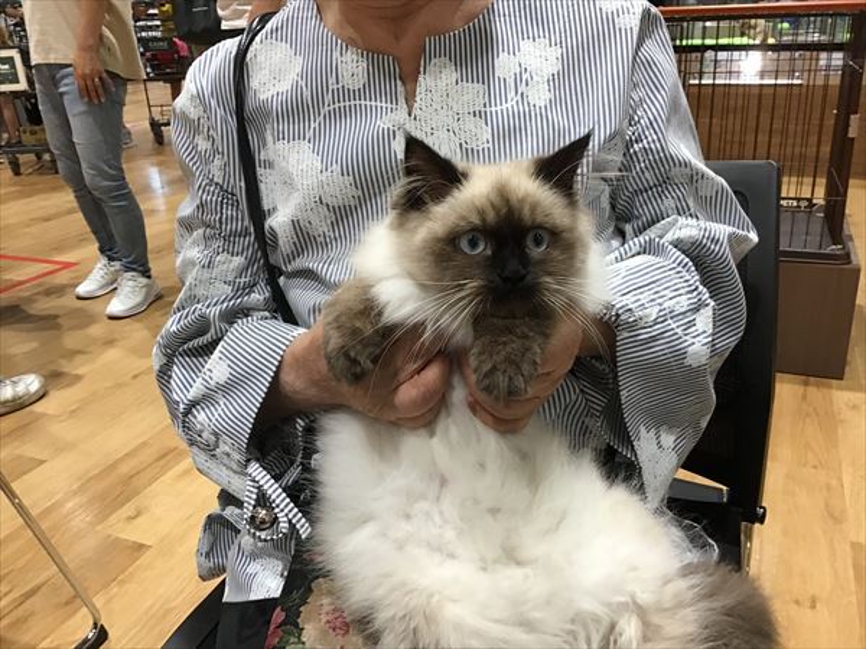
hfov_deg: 58.4
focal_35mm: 31
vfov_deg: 45.4
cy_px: 324
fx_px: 776
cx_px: 433
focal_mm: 3.3
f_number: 2.4
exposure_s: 1/30
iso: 64
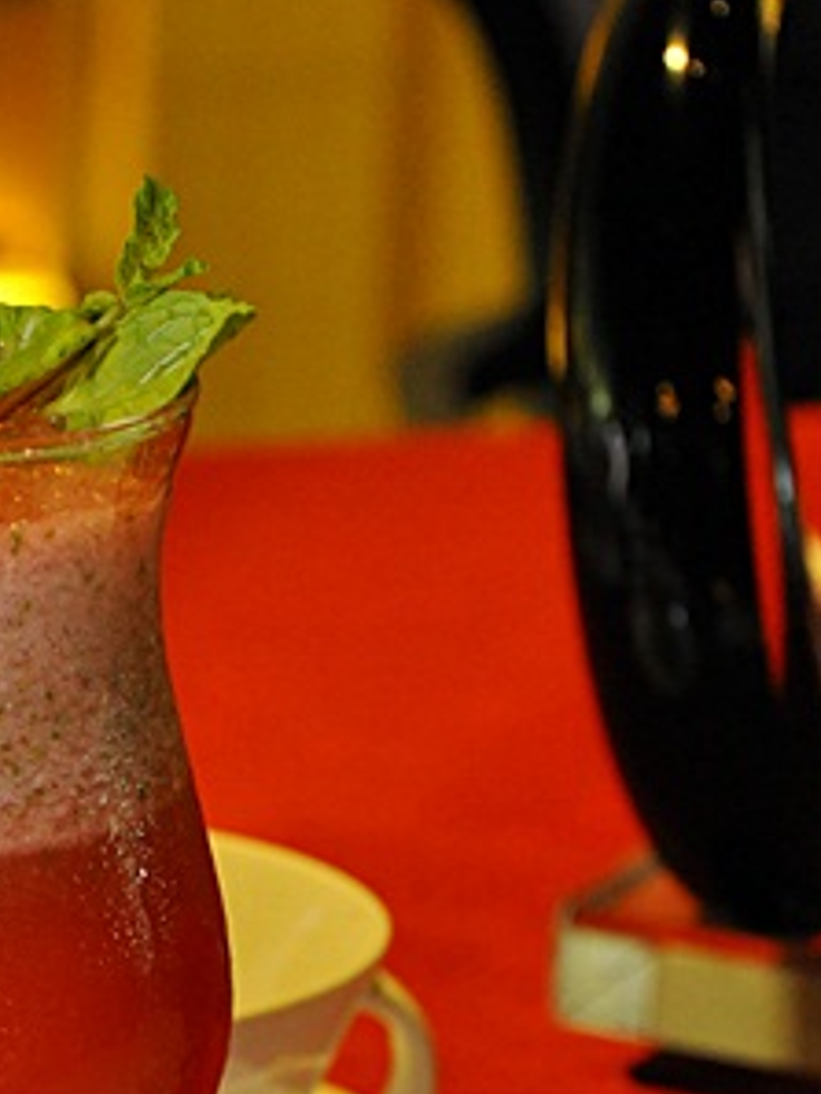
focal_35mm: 142
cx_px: 129
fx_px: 4489
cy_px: 914
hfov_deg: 10.4
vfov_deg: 13.8
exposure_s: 1/50
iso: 1250
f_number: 4.8
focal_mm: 45
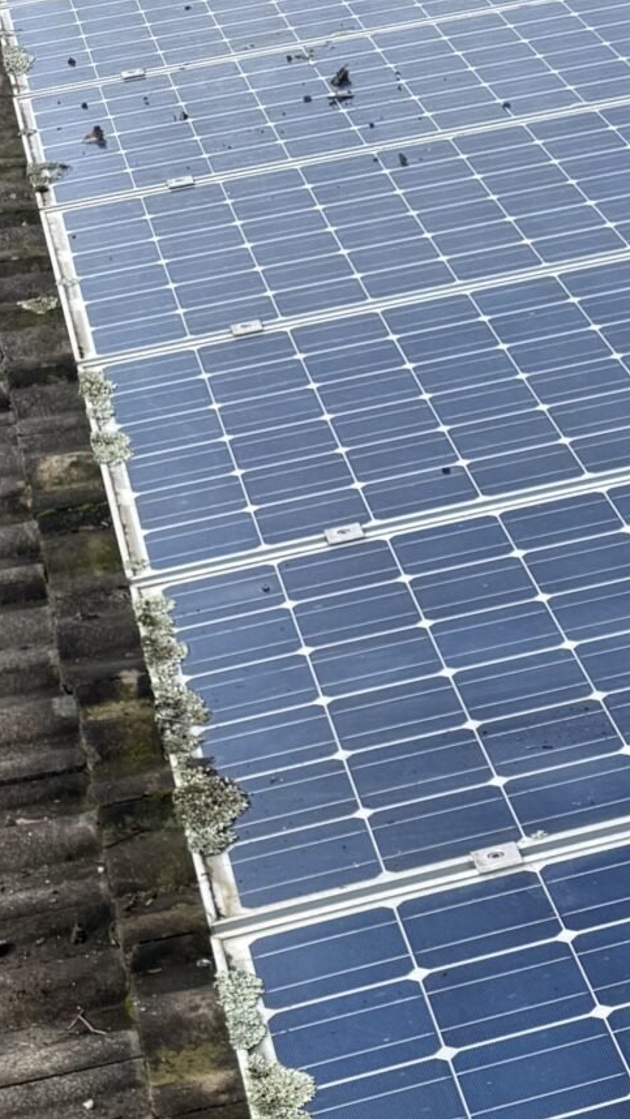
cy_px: 1282
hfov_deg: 13.8
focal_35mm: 78
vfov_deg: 25.0
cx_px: 1143
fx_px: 2315
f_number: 1.78
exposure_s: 1/1653
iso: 80
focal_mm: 6.76
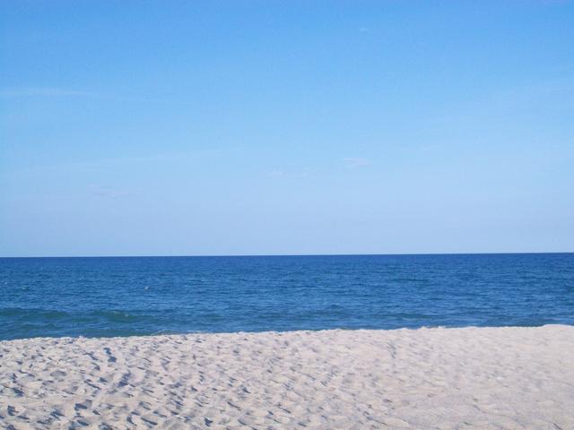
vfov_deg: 26.1
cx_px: 287
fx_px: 929
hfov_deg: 34.3
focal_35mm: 56
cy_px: 215
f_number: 3.3
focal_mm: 9.4
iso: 64
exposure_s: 1/640
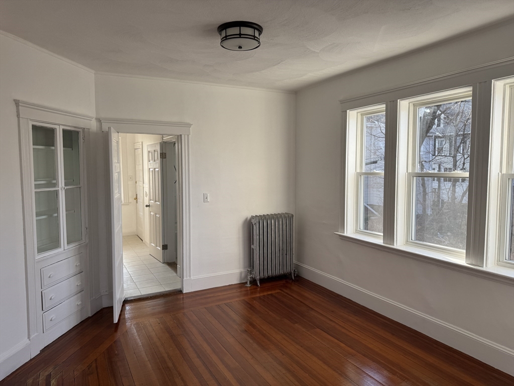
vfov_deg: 56.8
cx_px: 257
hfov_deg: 71.6
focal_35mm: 24
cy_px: 193
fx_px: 356
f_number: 1.78
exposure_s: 1/328
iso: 80
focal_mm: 6.76
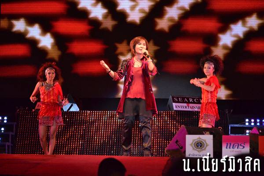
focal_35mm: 138
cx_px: 132
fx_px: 1012
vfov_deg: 9.9
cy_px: 88
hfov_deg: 14.9
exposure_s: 1/250
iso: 3200
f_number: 5.6
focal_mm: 92
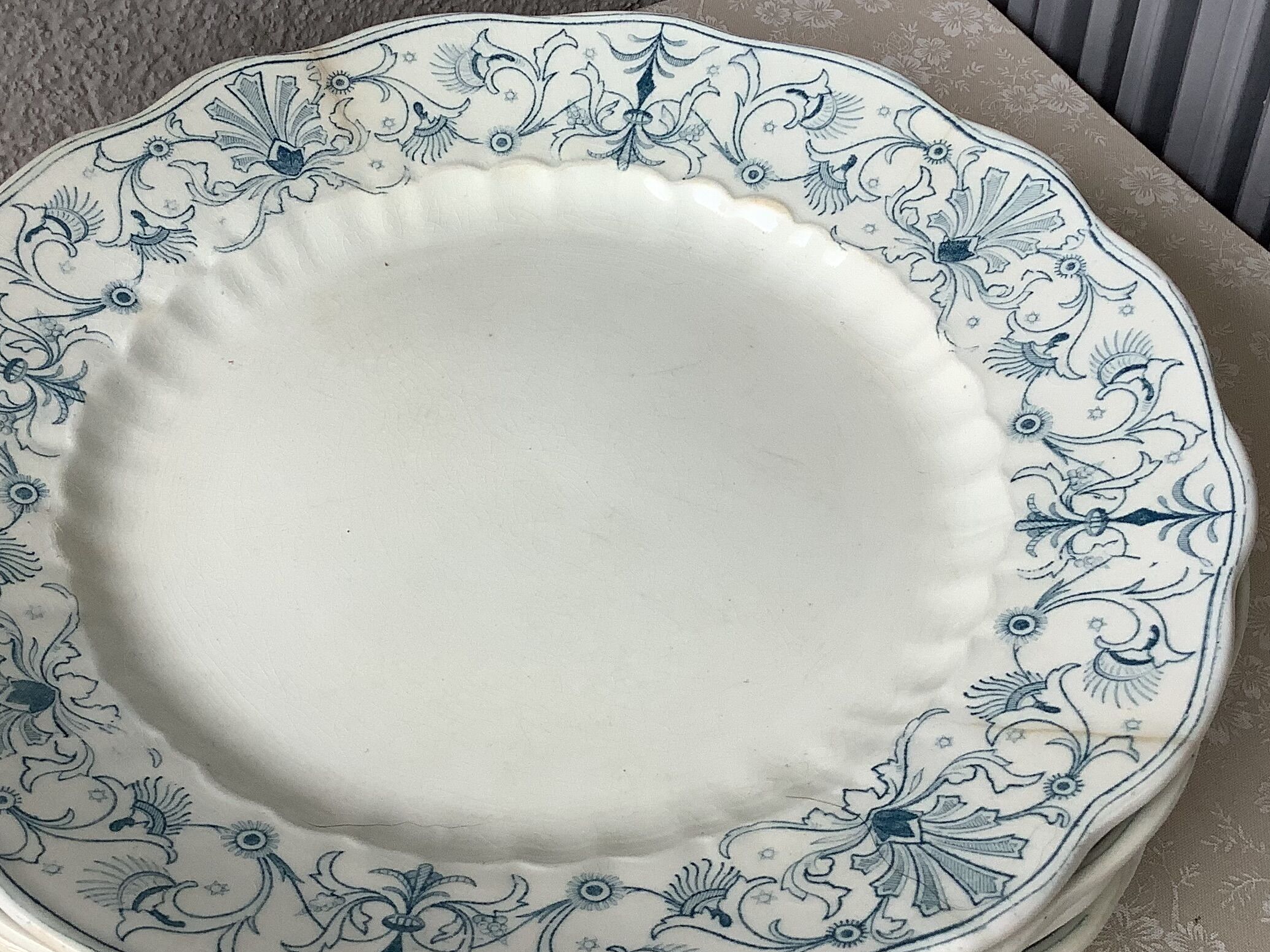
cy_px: 556
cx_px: 580
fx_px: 1798
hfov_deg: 38.9
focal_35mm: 49
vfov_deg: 29.6
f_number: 2.4
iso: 40
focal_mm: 3.3
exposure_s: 1/120
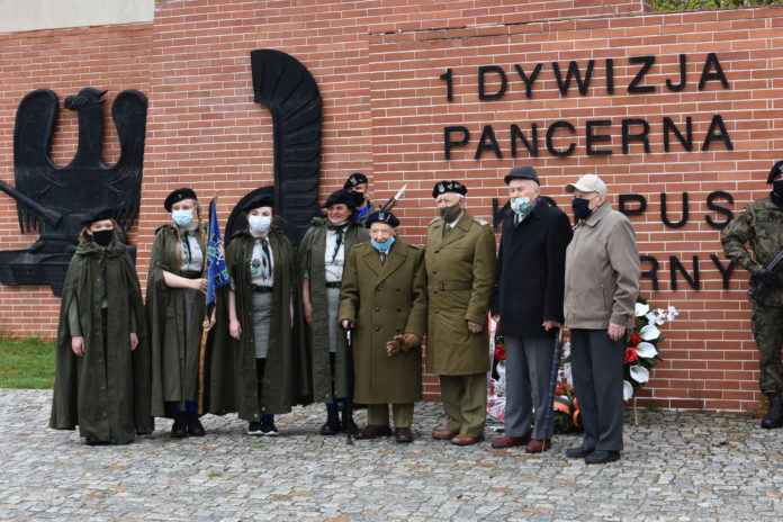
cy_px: 261
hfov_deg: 33.4
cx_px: 392
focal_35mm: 60
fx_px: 1305
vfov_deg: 22.6
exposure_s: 1/500
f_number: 8
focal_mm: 40
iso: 640
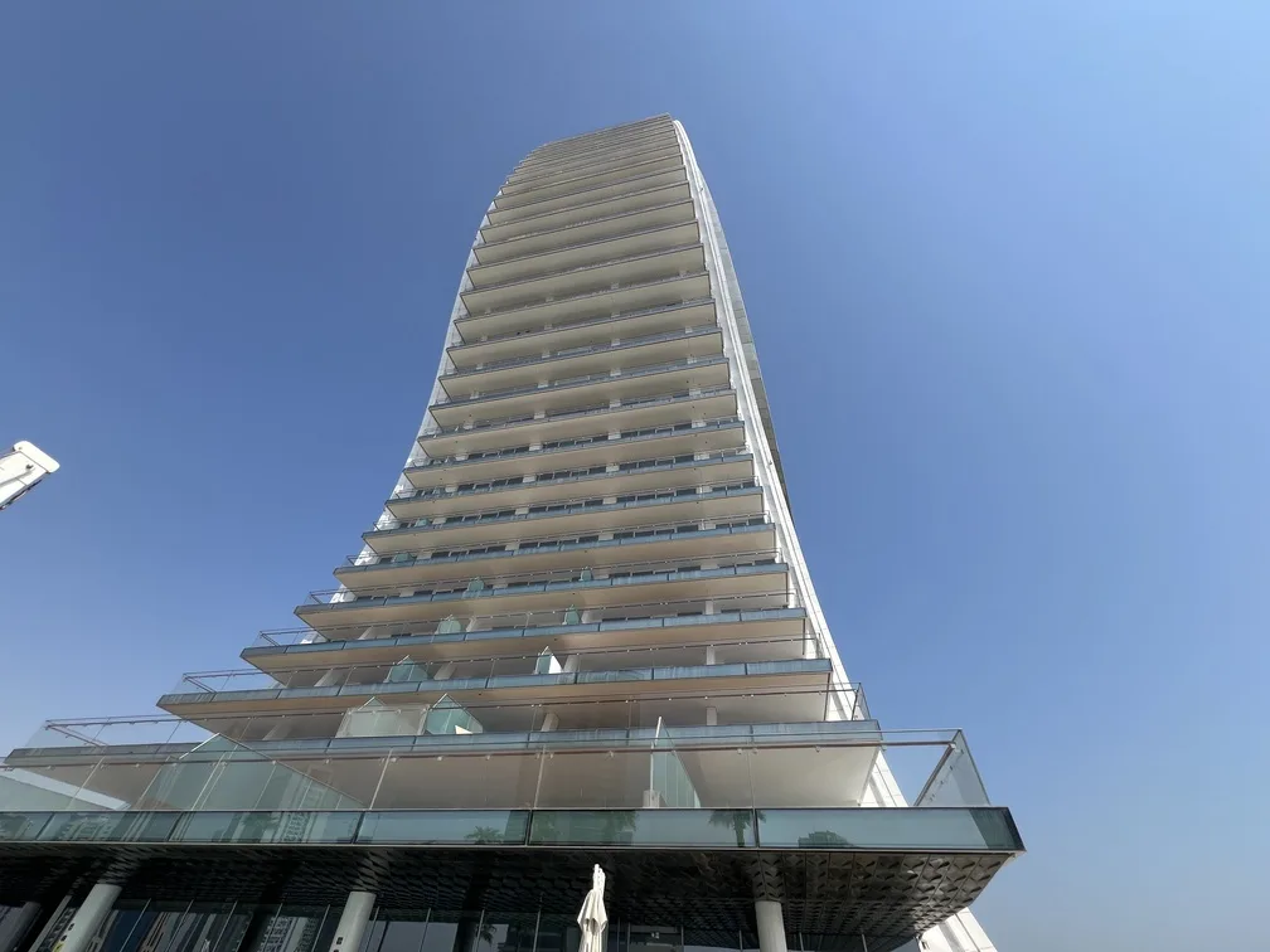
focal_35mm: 13
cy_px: 476
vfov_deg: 89.9
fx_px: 477
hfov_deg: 106.2
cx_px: 635
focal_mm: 1.57
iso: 32
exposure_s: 1/2053
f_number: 1.8
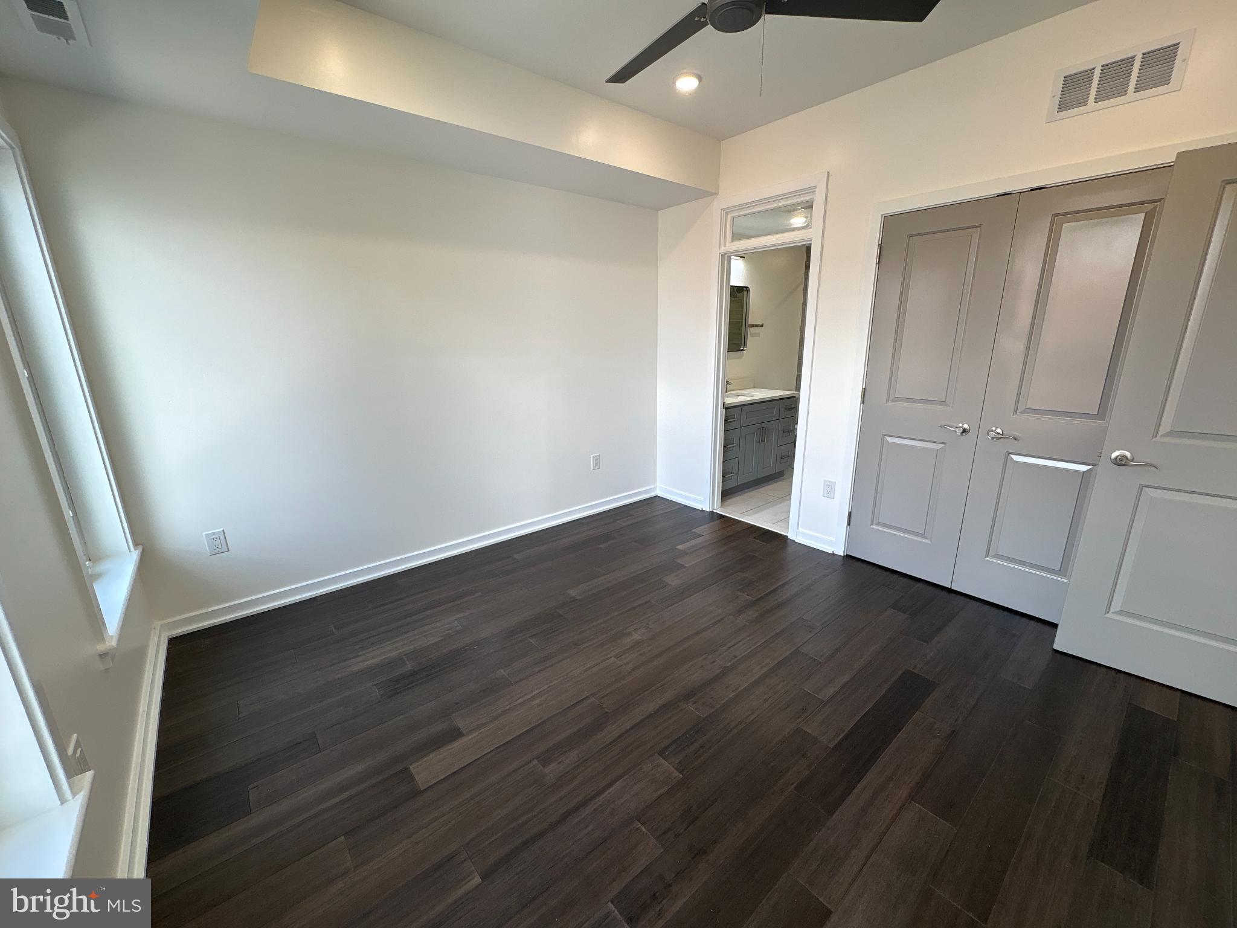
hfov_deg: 102.1
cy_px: 464
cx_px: 618
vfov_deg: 85.7
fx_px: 500
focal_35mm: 14
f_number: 2.2
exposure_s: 1/120
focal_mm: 2.22
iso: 64
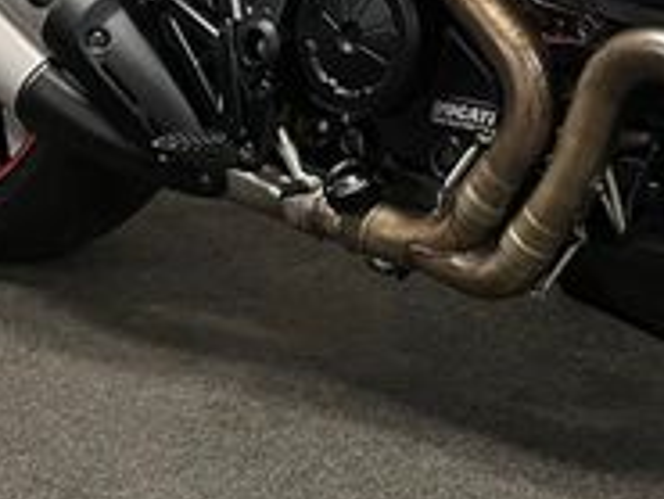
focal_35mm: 90
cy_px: -140
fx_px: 1727
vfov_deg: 15.7
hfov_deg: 21.0
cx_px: 668
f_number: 1.6
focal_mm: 5.1
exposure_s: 1/50
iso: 80
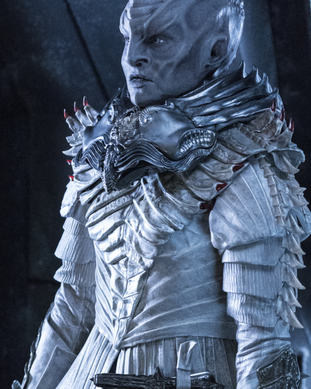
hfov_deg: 14.1
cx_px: 159
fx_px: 1254
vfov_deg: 17.6
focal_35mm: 109
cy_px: 187
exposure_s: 1/100
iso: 25600
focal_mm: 74
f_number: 4
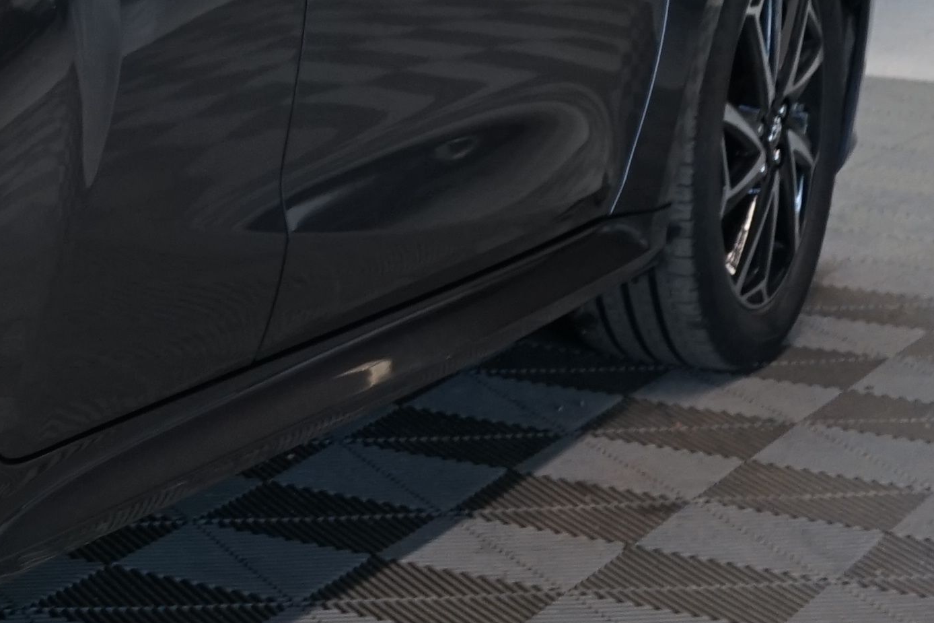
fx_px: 3476
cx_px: -723
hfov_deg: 13.7
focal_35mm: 134
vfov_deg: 10.2
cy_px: 61
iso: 800
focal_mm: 31
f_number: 4.5
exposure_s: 1/30
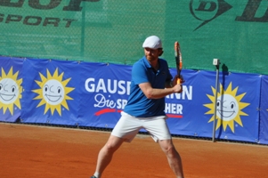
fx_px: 1746
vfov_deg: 5.8
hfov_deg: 8.8
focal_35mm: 235
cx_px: 169
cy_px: 104
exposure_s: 1/2000
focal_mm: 105
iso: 400
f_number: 8
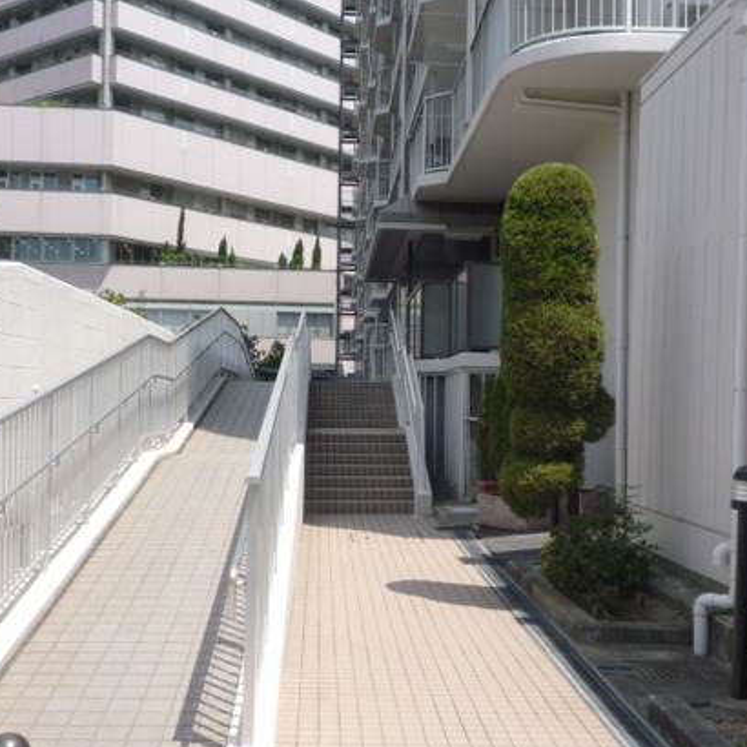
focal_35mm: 44
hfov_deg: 38.3
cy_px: 394
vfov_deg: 38.3
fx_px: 1074
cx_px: 359
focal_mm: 4.4
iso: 100
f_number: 4
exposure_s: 1/800
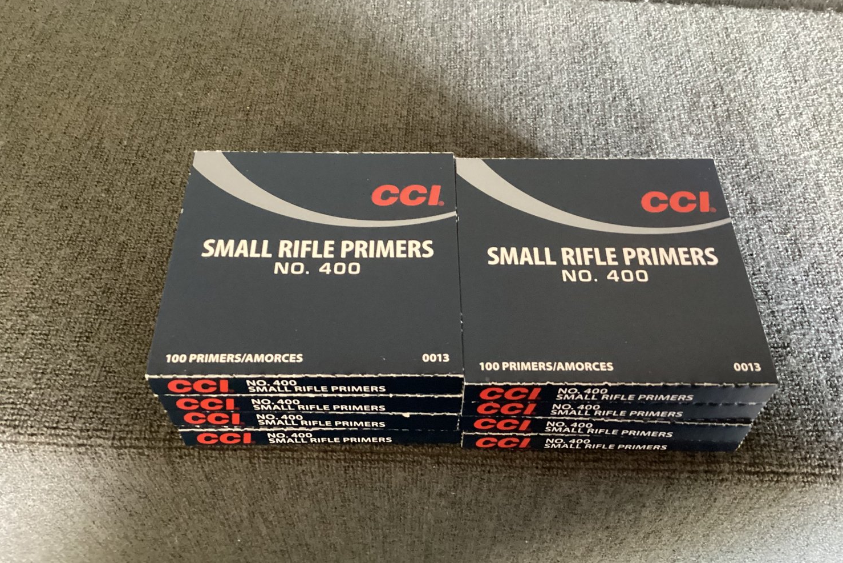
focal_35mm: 33
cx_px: 428
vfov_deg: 40.0
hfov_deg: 57.2
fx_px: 773
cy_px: 302
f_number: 2.4
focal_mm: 3.3
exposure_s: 1/20
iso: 640
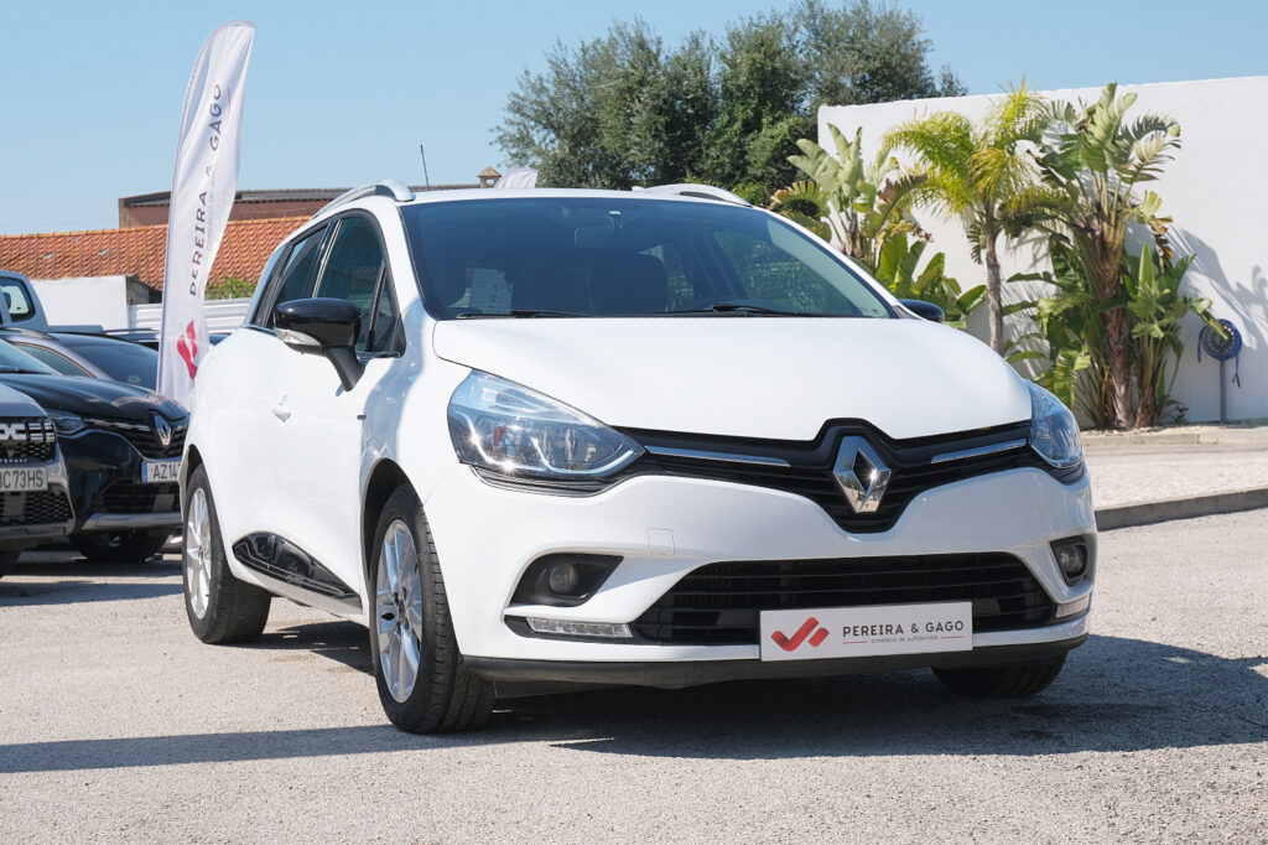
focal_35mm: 65
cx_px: 634
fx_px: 2289
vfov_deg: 20.9
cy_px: 422
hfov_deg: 31.0
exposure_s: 1/320
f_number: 9
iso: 160
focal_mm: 43.2
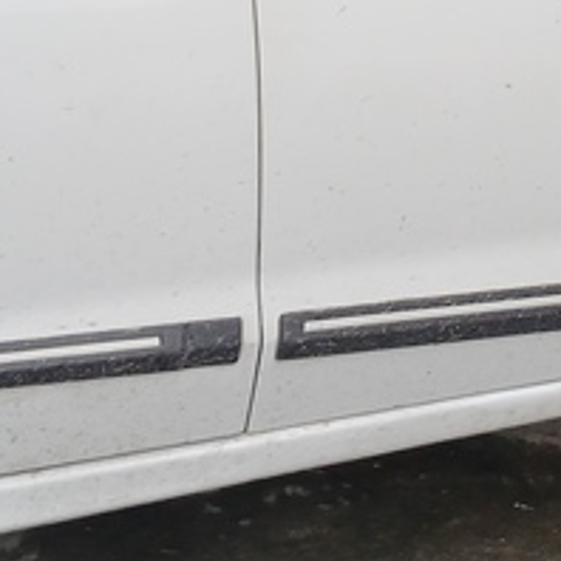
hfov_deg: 18.5
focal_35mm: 93
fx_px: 1705
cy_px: -184
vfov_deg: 17.4
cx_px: 465
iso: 125
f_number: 1.8
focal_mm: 3.98
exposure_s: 1/50
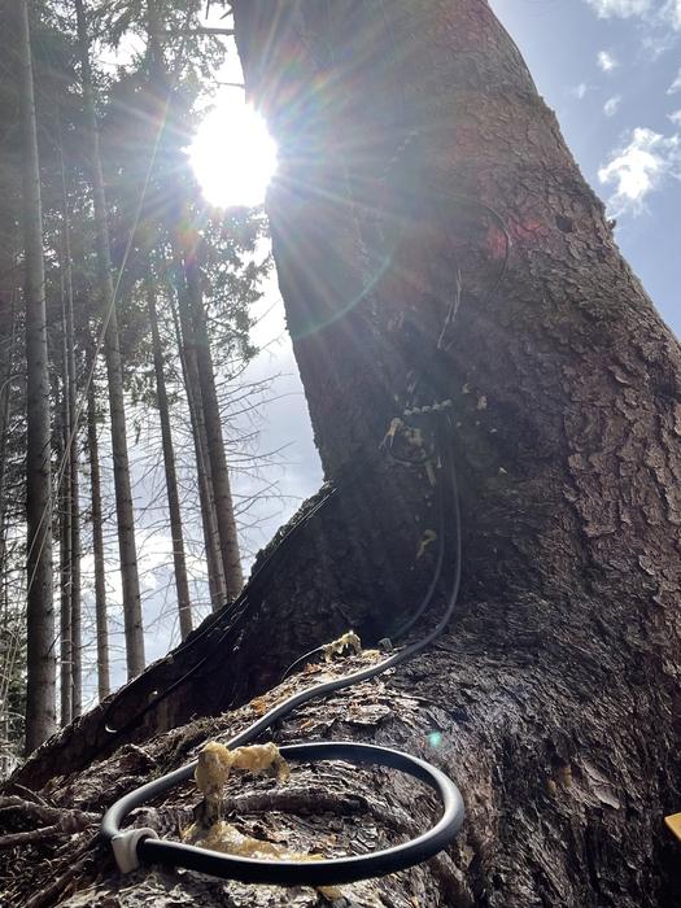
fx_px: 787
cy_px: 454
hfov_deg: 46.8
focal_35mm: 30
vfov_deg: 60.0
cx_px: 340
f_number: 2.2
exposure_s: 1/1418
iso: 25
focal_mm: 2.71
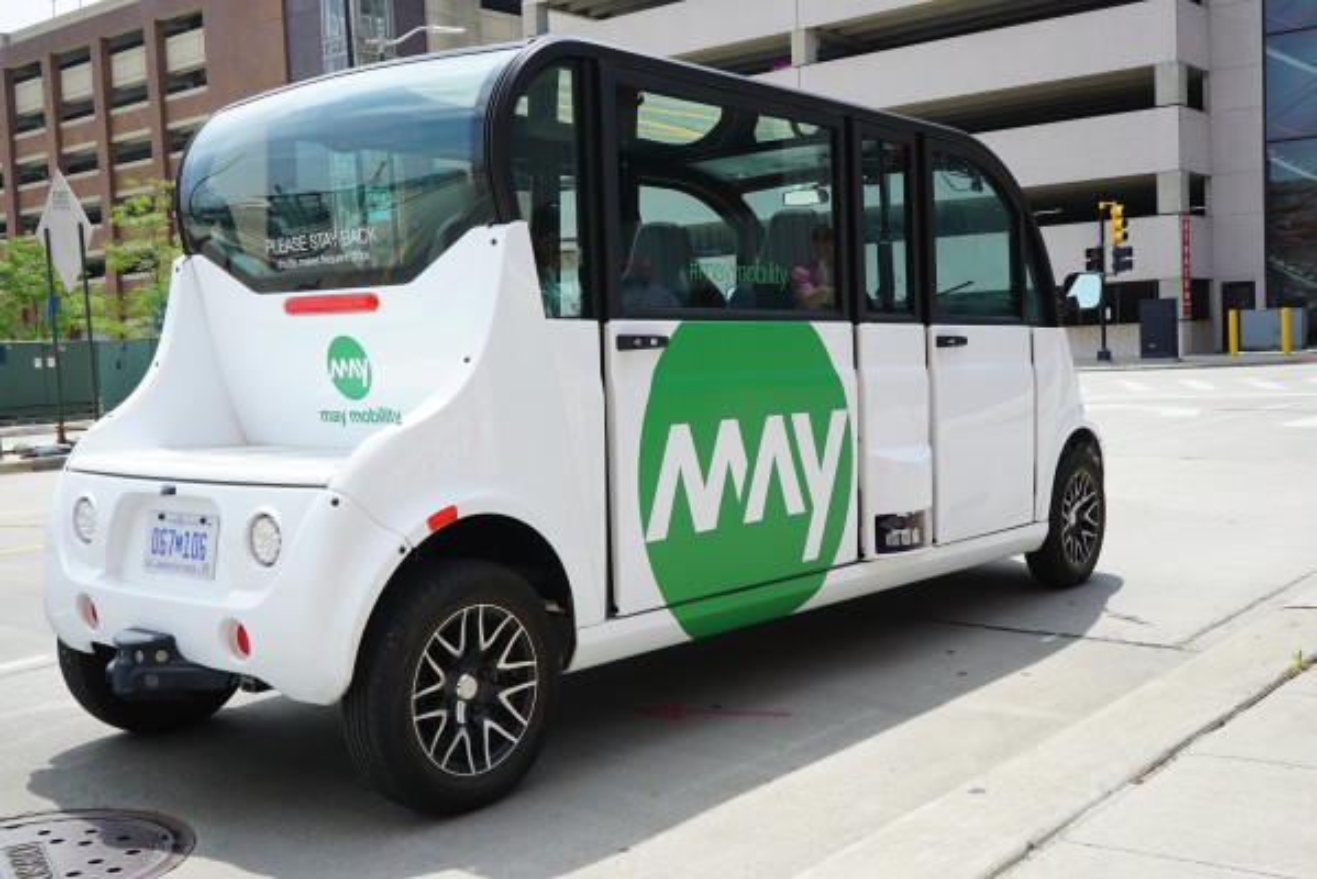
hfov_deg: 51.9
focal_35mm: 37
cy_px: 440
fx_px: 1354
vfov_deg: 36.0
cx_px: 658
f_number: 11
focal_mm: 37
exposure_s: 1/80
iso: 100
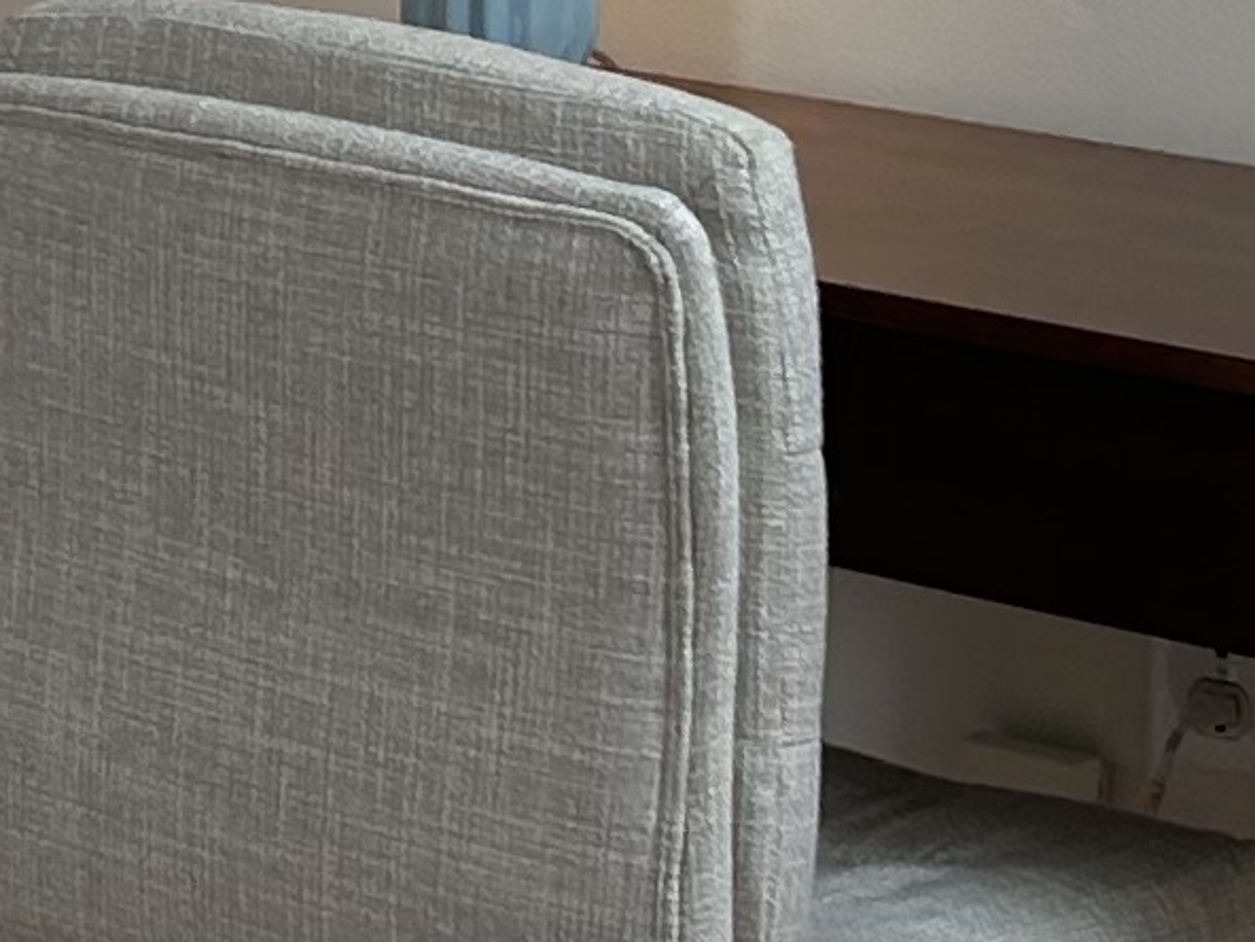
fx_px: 6417
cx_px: -1143
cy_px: -636
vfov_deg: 8.1
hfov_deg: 10.4
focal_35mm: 177
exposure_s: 1/120
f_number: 1.5
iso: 32
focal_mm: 5.7
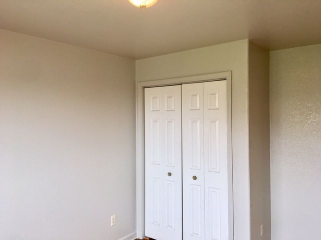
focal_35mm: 29
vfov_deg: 48.2
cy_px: 120
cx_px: 160
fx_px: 269
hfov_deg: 61.7
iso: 32
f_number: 2.2
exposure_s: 1/60
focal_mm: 4.15
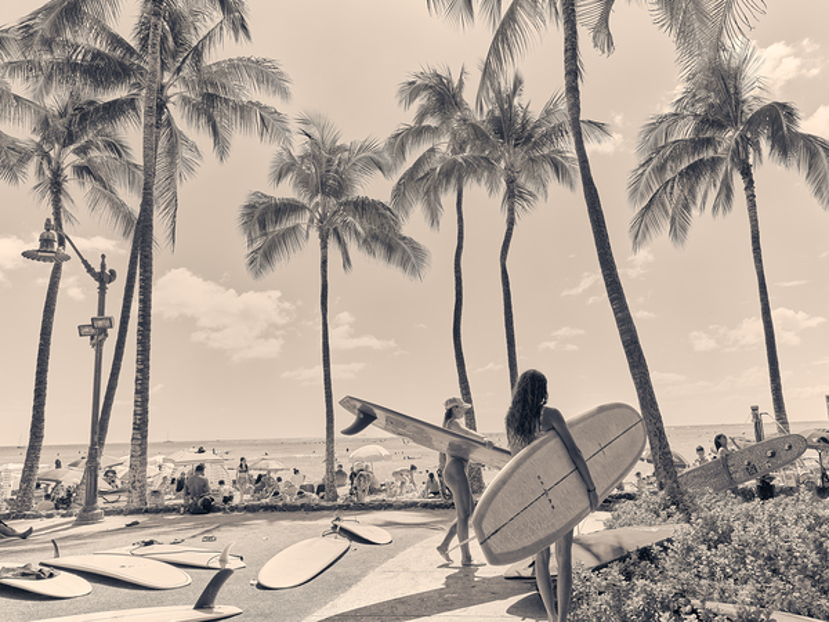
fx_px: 599
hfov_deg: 69.4
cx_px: 414
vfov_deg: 54.9
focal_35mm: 25
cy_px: 311
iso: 320
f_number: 14
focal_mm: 32
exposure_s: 1/200
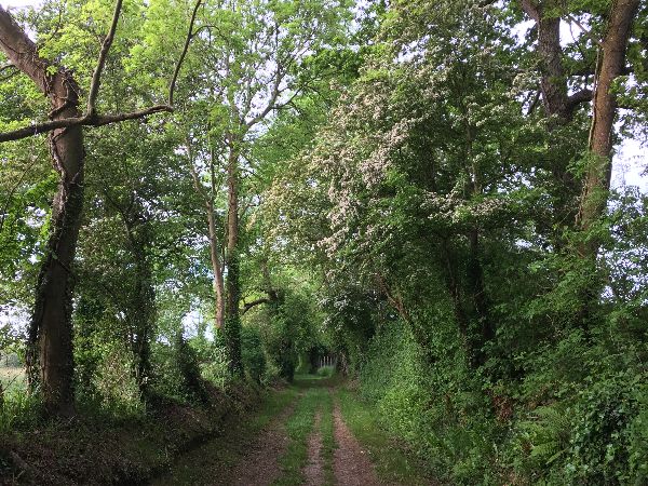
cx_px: 324
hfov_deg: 61.7
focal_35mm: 29
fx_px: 543
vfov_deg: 48.2
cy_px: 243
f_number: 2.2
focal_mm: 4.15
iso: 32
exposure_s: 1/100
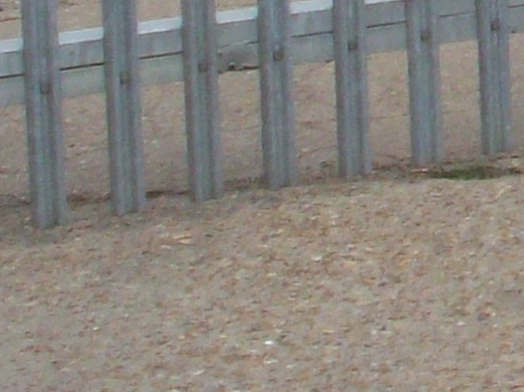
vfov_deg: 6.7
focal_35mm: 215
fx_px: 3253
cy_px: -331
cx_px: 890
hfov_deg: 8.9
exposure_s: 1/342
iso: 80
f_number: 2.8
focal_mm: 6.2
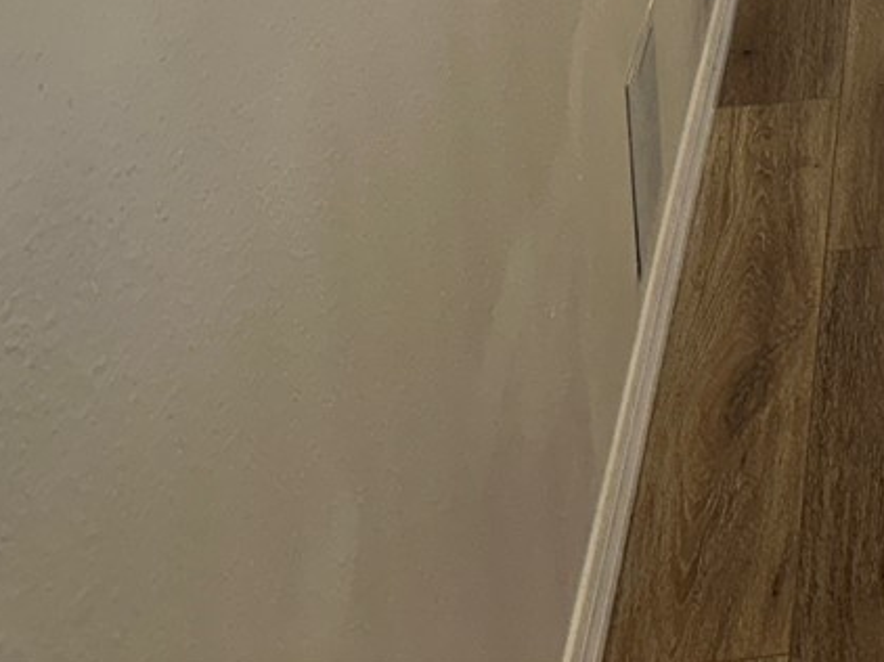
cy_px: -587
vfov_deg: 14.1
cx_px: 1259
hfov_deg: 19.3
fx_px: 2323
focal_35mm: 91
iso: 100
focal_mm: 6.86
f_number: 1.78
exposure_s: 1/129
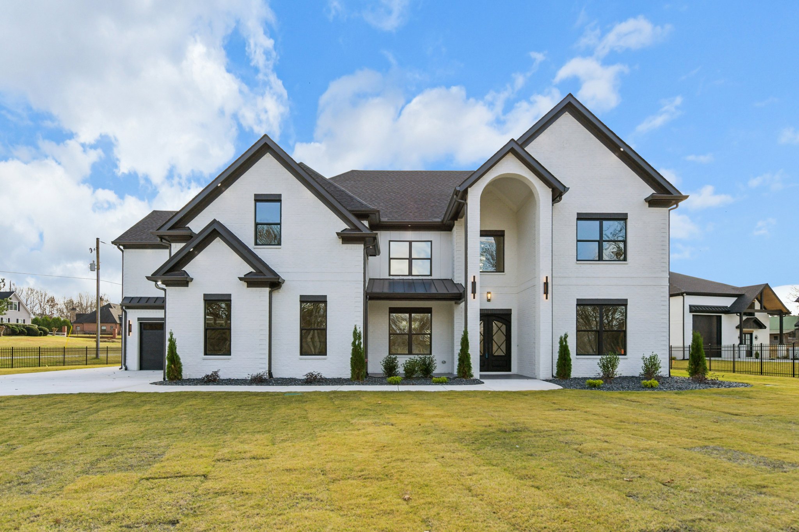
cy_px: 266
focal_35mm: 20
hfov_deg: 84.0
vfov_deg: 61.9
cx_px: 400
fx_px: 444
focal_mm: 20
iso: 400
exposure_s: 1/1600
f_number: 8
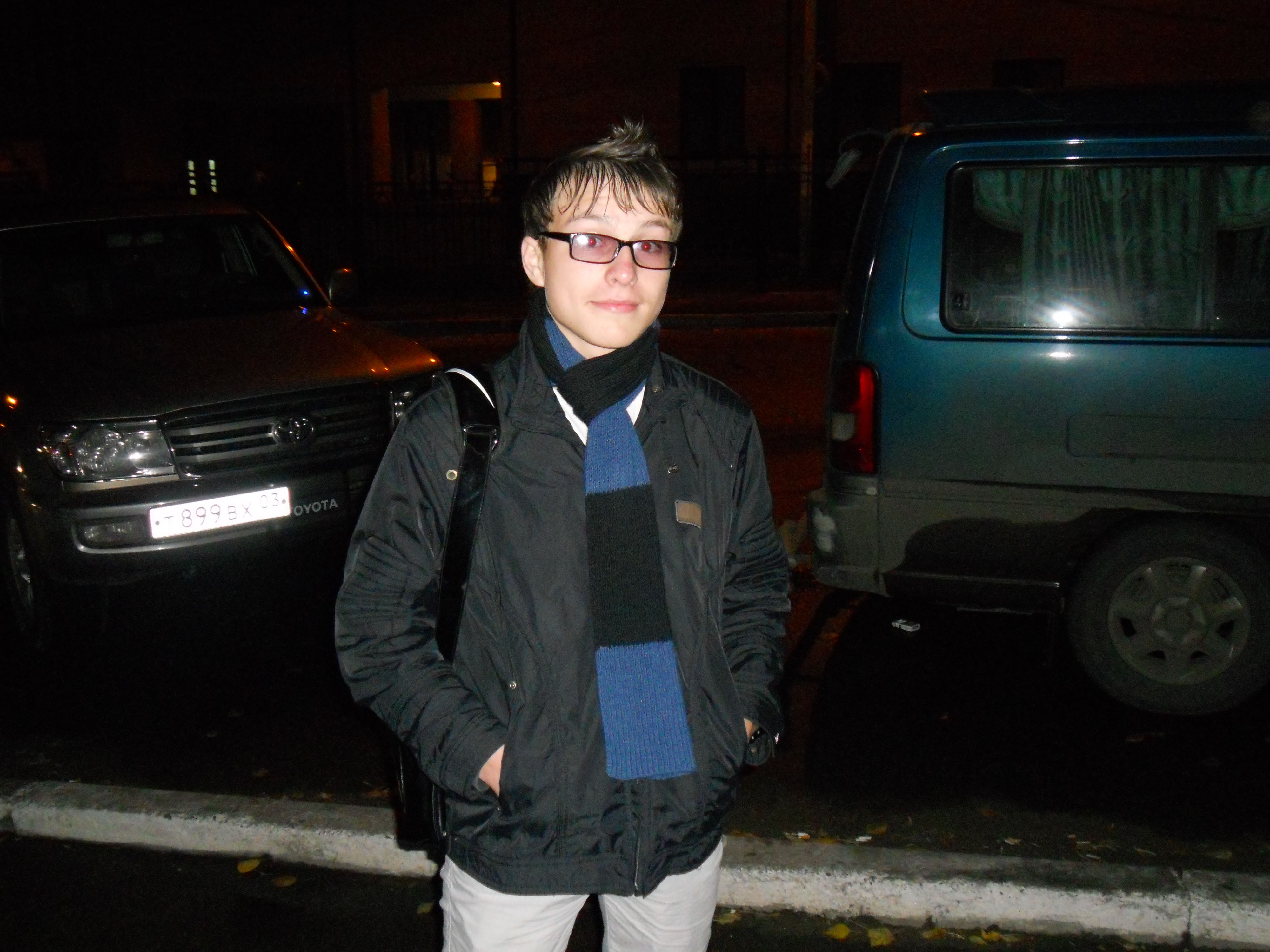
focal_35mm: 38
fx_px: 1394
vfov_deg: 37.7
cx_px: 635
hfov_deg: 49.0
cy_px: 476
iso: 640
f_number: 3.9
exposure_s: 1/30
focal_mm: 6.9
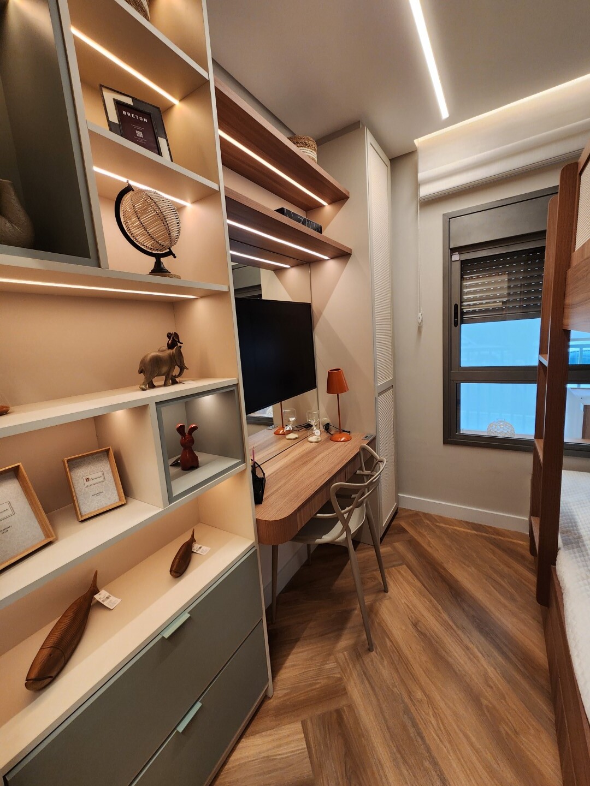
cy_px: 393
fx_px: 295
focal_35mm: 13
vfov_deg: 106.2
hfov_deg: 89.9
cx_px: 295
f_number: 2.2
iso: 160
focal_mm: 2.2
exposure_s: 1/60
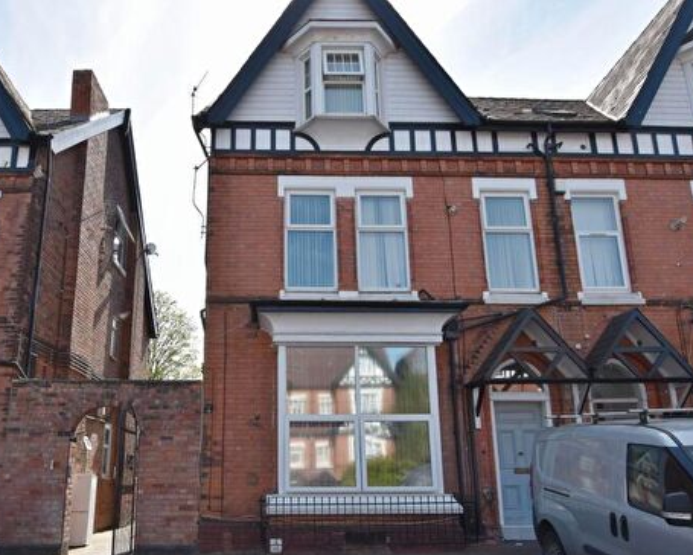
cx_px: 270
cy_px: 354
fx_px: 533
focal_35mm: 26
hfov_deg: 65.3
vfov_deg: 54.2
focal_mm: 12
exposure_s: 1/400
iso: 200
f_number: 7.1
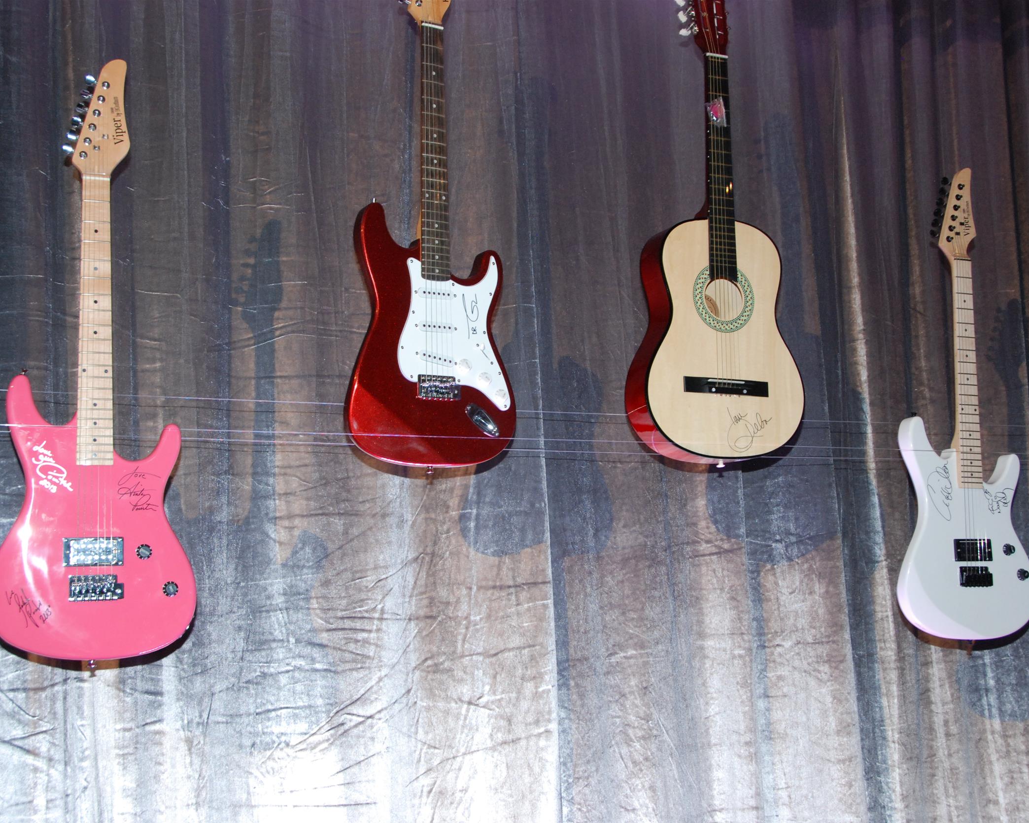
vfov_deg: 33.0
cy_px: 412
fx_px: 1387
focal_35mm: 46
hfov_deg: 40.7
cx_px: 490
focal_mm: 27
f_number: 6.3
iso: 640
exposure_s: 1/60
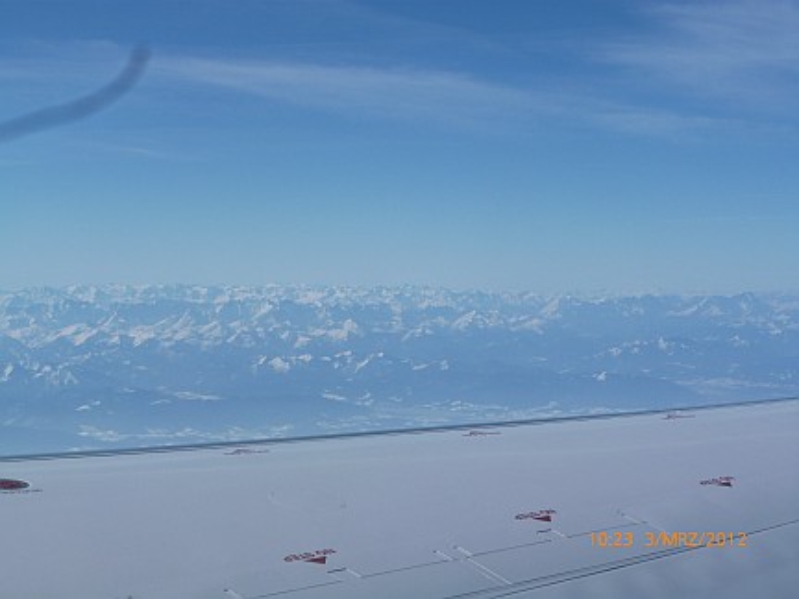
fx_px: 1754
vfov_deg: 19.4
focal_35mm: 76
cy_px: 300
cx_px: 400
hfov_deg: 25.7
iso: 100
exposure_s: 1/640
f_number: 5.6
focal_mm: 13.6
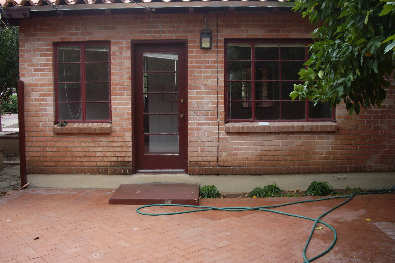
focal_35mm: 37
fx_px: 406
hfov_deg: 51.9
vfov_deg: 35.9
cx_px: 196
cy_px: 116
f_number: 4.3
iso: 80
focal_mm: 5.8
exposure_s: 1/125
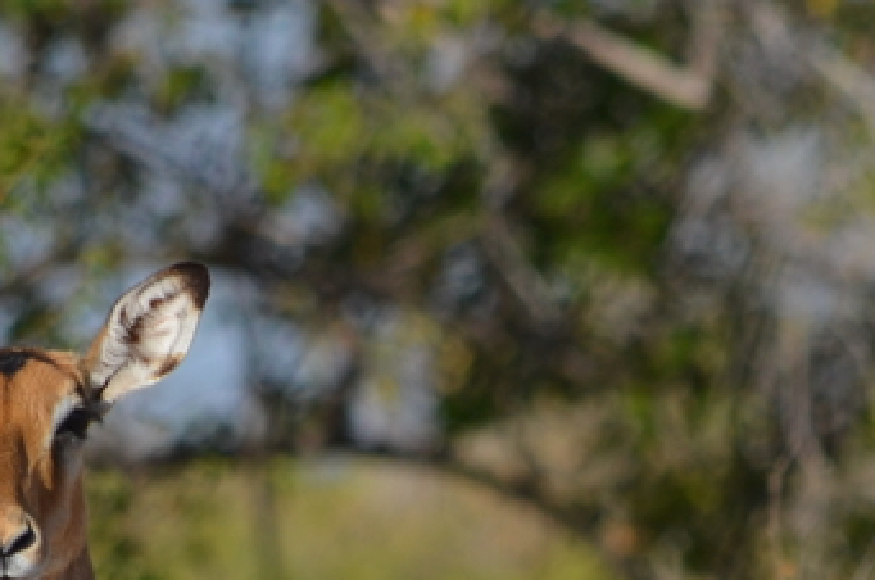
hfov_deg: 1.2
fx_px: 41023
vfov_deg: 0.8
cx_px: 641
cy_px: 944
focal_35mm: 1691
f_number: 7.1
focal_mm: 300
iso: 200
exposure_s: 1/800
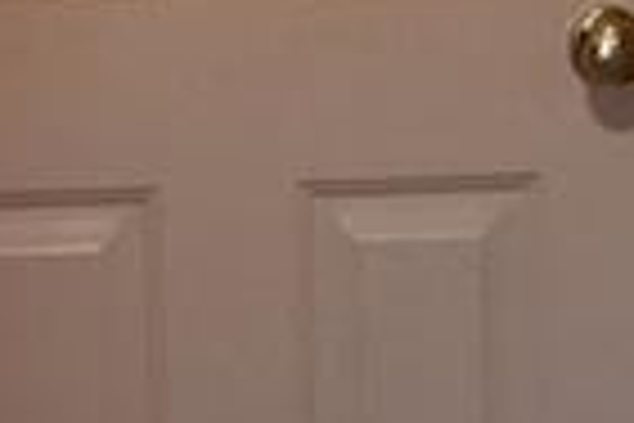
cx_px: 171
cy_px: 90
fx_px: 3857
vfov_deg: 6.3
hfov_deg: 9.4
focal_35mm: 219
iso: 125
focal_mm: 4.15
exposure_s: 1/30
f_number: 2.2
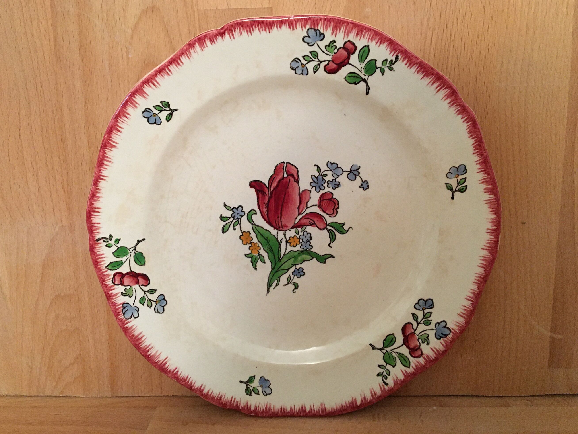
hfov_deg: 60.0
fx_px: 501
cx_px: 284
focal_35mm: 30
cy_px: 211
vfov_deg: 46.8
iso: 200
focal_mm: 4.15
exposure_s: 1/17
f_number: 2.2
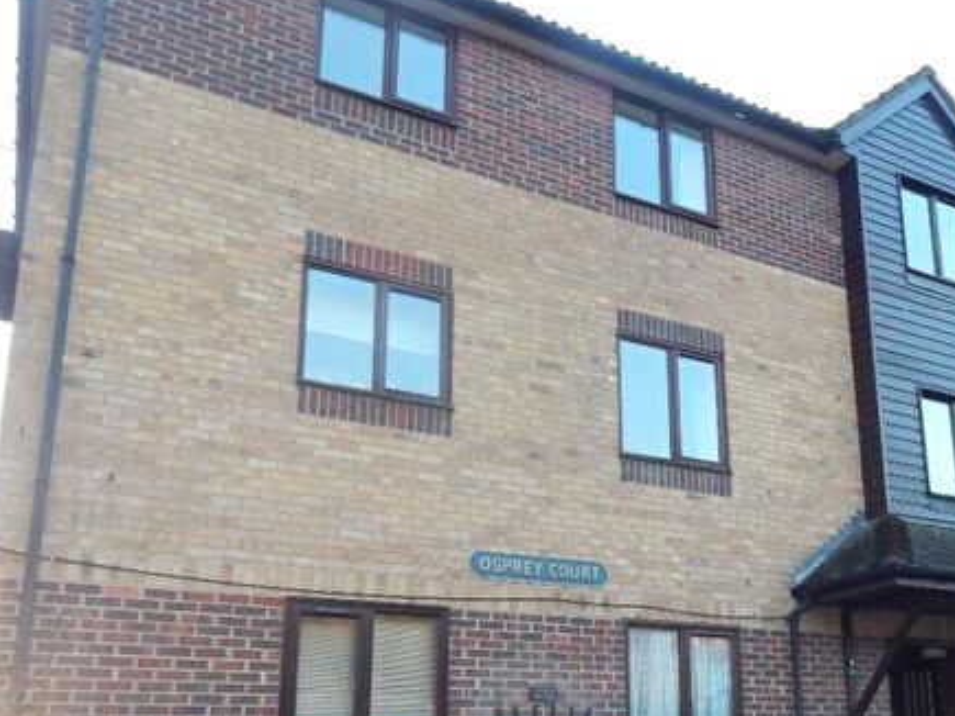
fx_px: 1020
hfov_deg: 49.0
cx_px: 661
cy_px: 546
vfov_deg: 37.6
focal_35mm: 37
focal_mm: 4
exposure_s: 1/80
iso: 180
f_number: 3
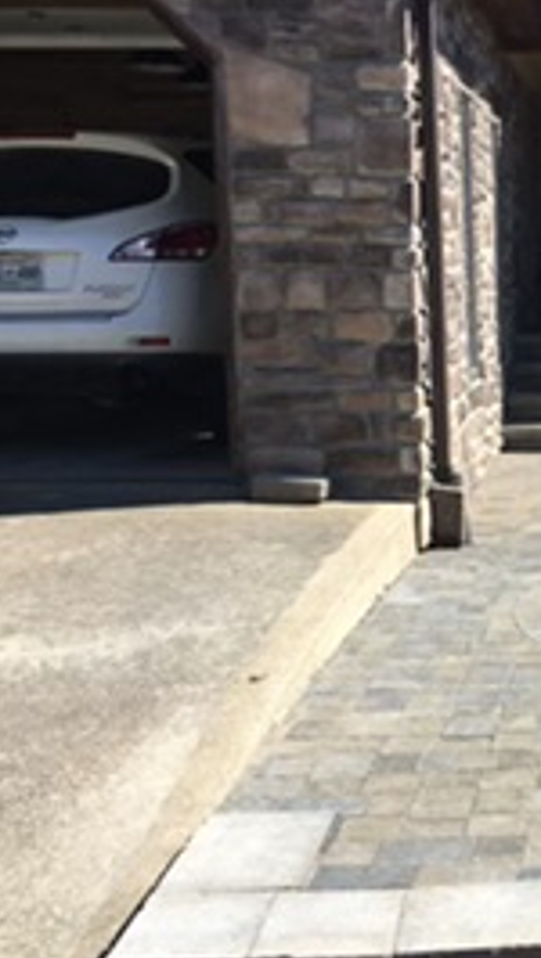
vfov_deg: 36.6
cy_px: 468
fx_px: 1451
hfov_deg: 19.2
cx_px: 747
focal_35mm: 57
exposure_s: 1/1241
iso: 25
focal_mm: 4.15
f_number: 2.2
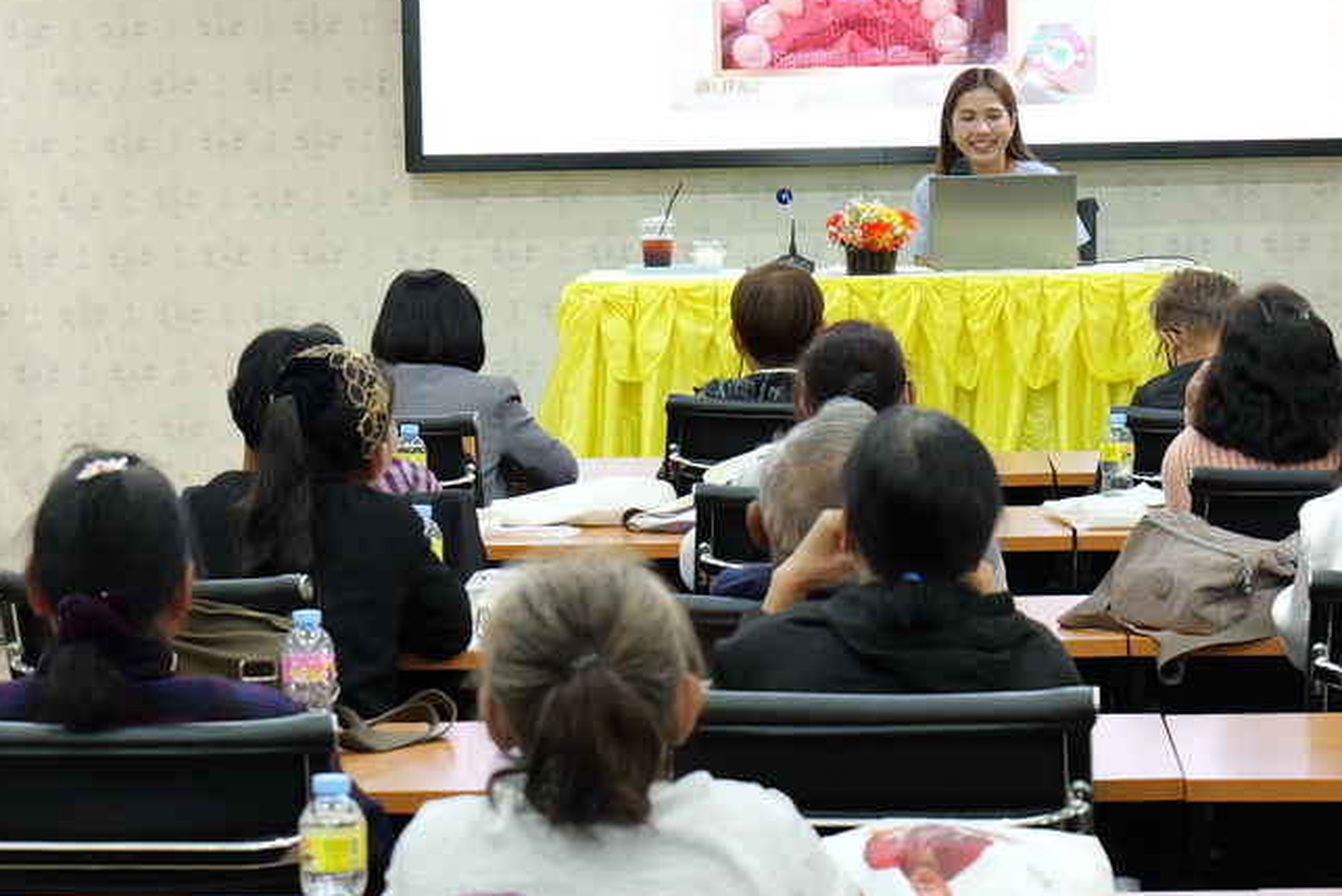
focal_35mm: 140
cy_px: 545
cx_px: 722
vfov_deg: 9.8
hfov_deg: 14.6
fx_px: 5220
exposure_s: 1/125
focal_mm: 60
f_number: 5.6
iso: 6400
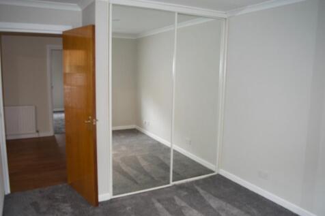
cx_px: 162
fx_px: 244
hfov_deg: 67.4
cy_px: 108
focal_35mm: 27
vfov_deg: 47.9
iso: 400
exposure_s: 1/60
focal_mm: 18
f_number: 3.5
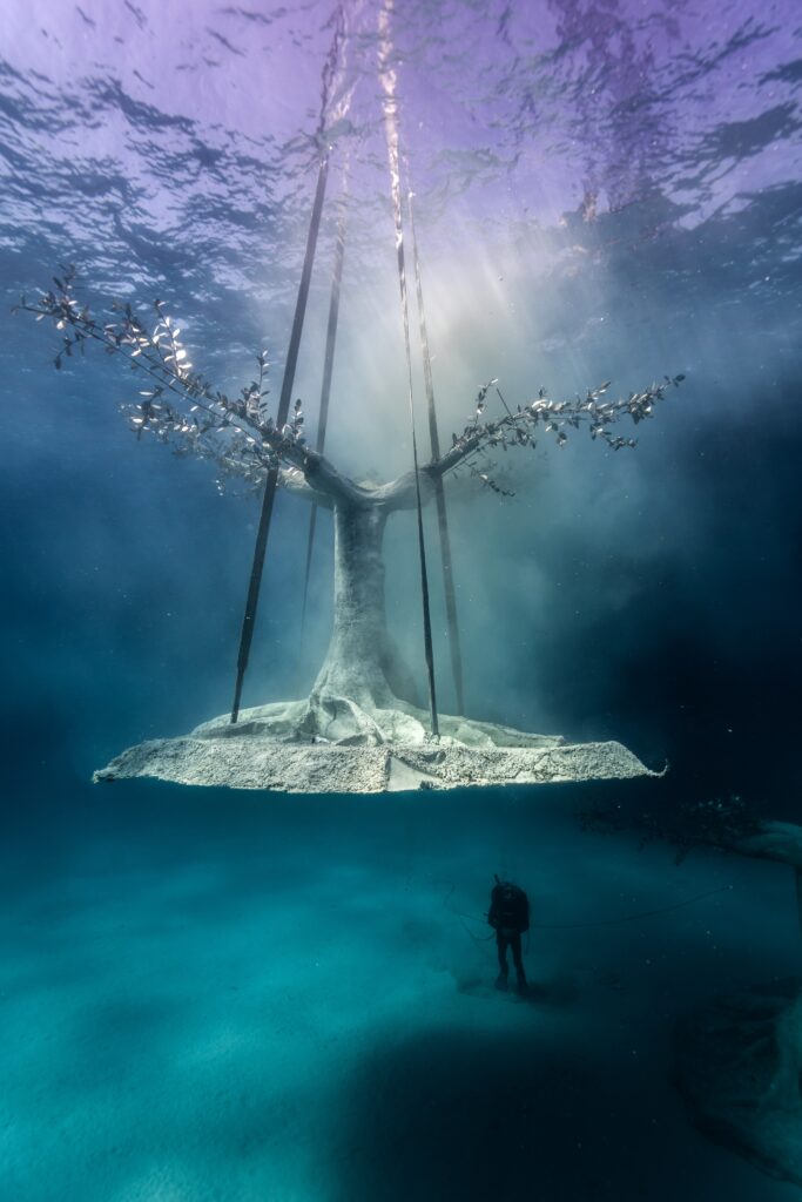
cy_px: 601
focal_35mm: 16
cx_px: 401
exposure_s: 1/250
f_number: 4.5
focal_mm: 16
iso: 100
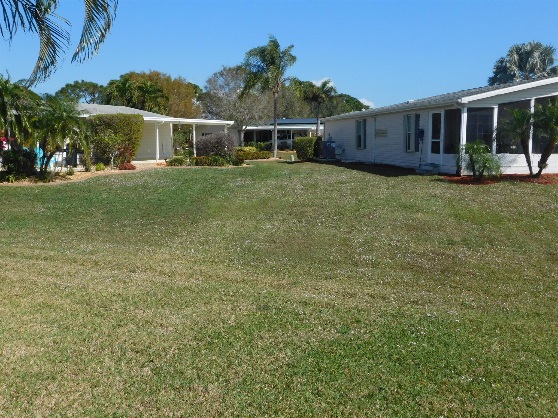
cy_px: 209
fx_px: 580
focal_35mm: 36
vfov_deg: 39.7
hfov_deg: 51.4
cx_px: 279
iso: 125
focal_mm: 6.3
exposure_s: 1/500
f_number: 7
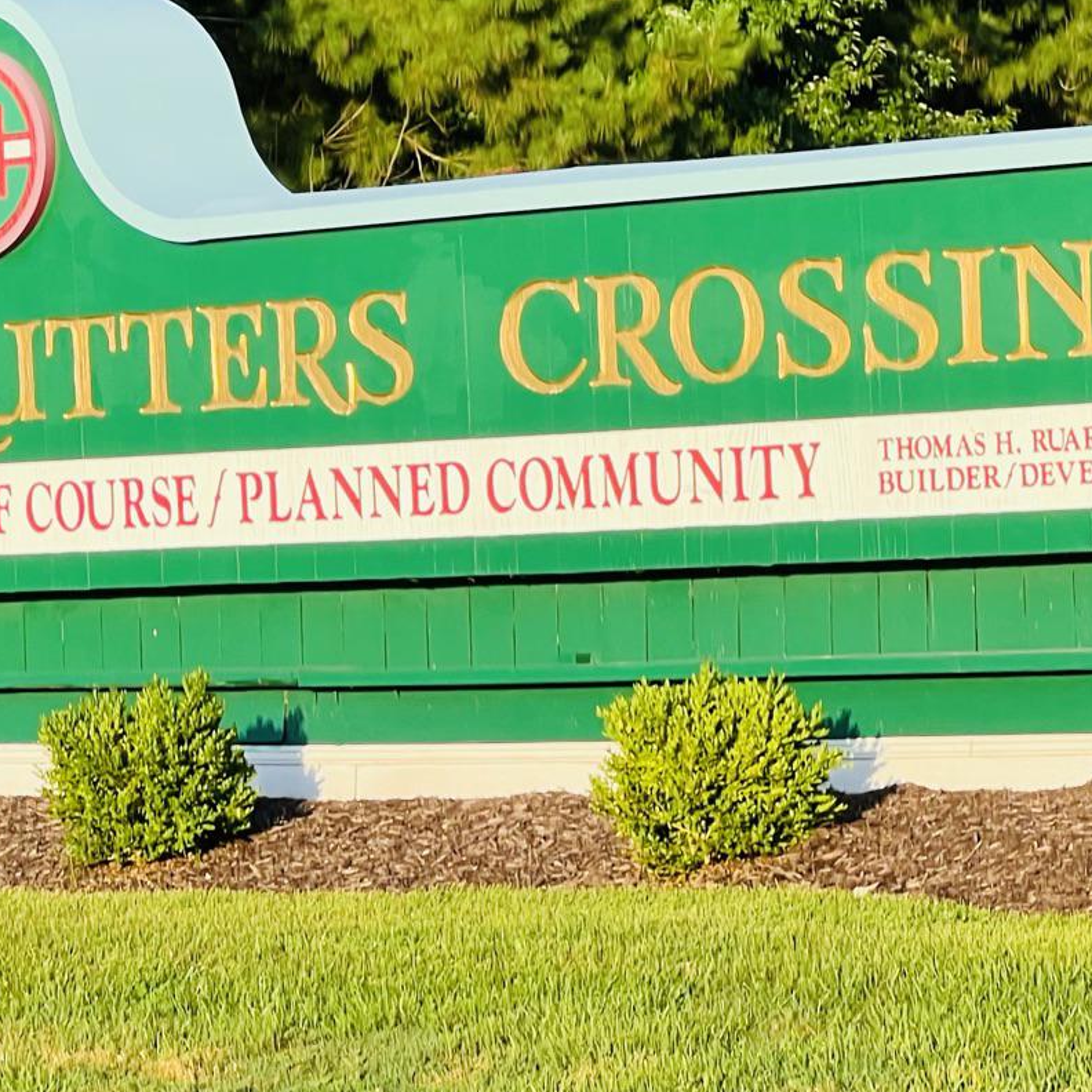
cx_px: 611
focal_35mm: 176
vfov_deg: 9.9
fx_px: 6282
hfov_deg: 9.9
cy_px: 342
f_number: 2.8
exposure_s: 1/146
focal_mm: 9
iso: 32
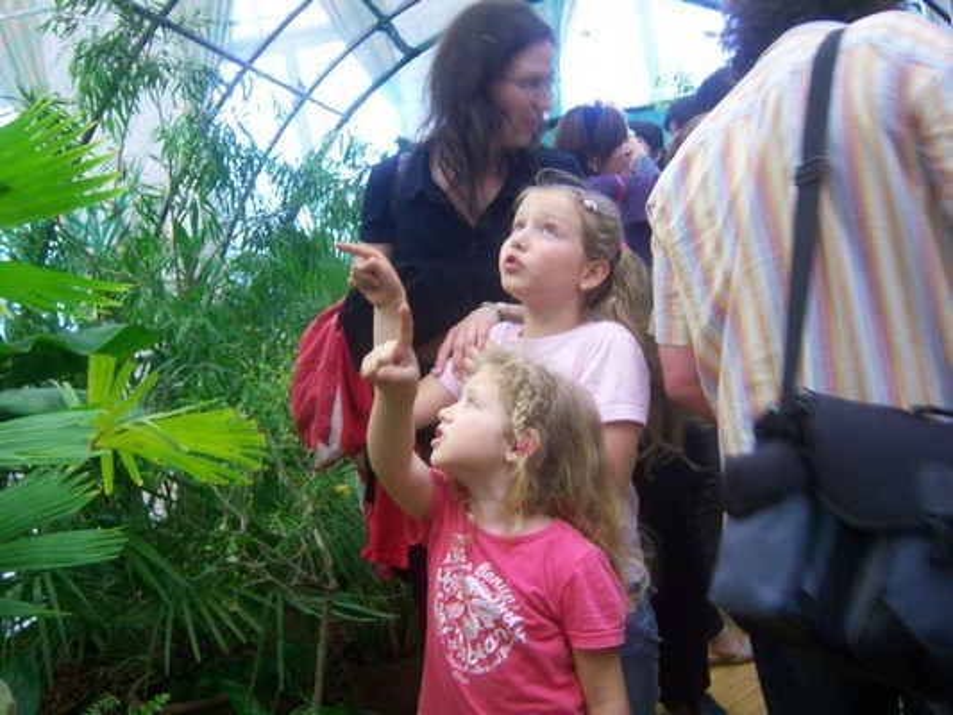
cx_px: 476
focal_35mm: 36
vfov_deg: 39.7
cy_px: 358
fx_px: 991
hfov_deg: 51.3
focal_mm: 7.5
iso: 160
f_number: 2.8
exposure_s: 1/10
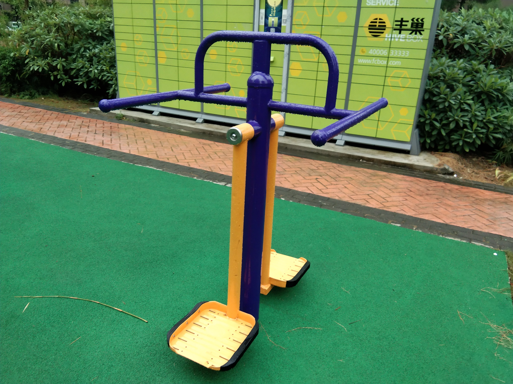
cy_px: 192
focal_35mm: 31
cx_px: 256
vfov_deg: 45.4
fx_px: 459
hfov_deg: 58.4
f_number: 2.2
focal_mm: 3.69
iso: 200
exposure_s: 1/50
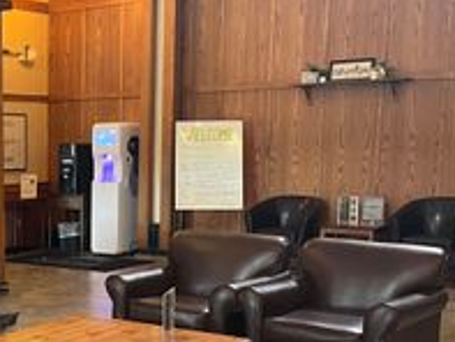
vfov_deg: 21.9
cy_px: 283
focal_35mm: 66
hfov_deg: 27.6
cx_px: -2
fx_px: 868
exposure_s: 1/40
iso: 400
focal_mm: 5.1
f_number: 1.6
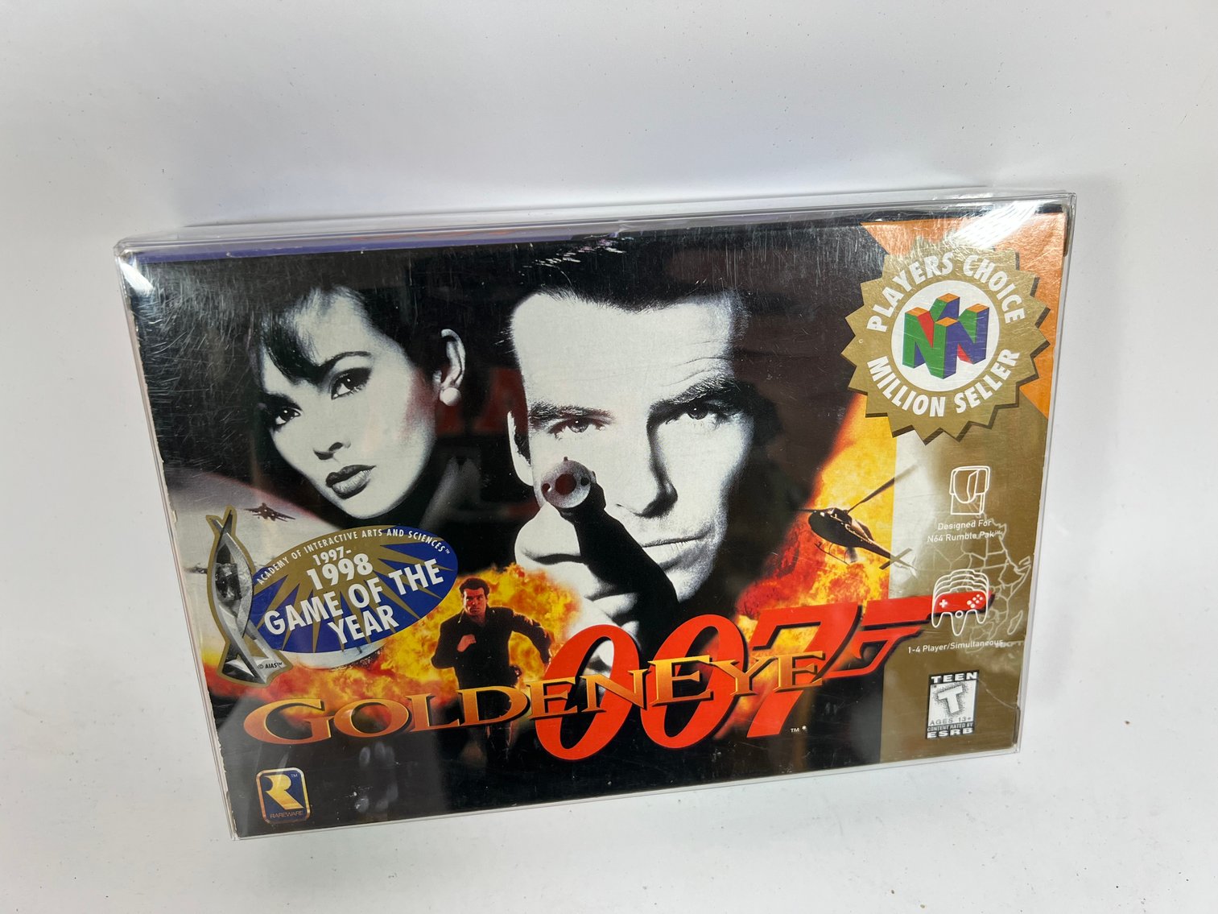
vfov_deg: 53.1
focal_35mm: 26
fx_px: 915
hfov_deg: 67.3
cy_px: 457
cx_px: 609
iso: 100
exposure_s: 1/120
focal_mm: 5.7
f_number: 1.5
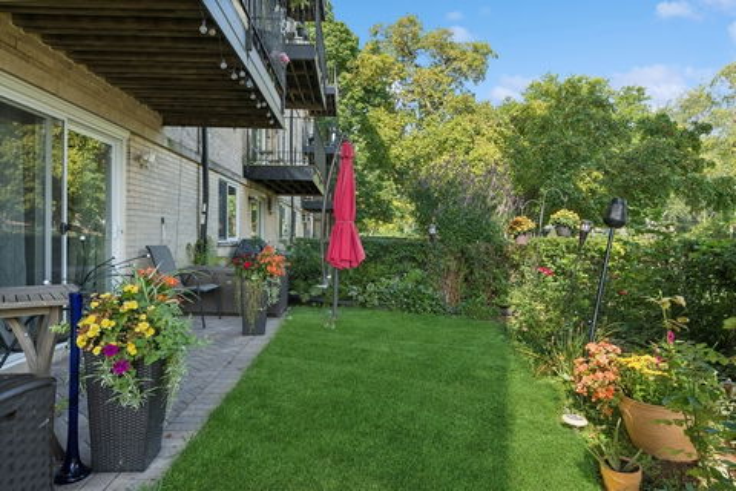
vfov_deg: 57.2
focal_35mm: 22
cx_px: 368
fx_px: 450
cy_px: 246
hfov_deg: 78.6
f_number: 9.5
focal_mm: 22
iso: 200
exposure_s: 1/60
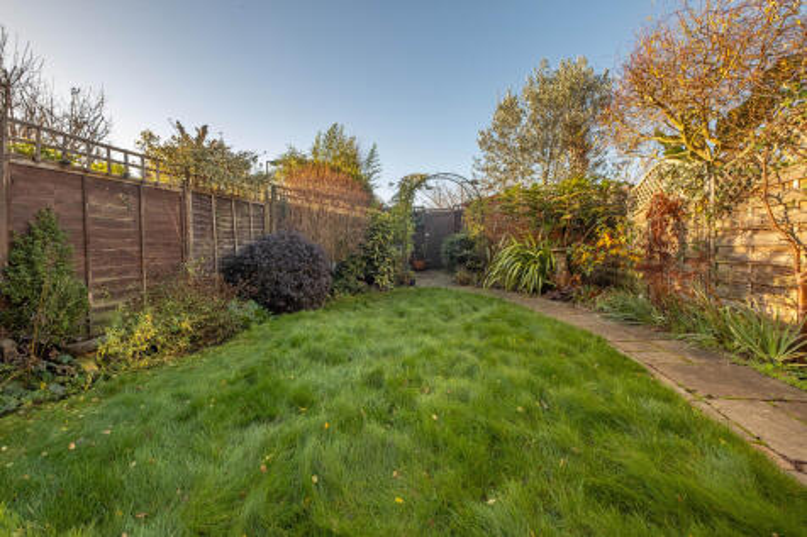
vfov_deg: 77.3
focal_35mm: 15
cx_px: 404
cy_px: 268
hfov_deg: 100.4
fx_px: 336
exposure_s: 1/125
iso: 400
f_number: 8
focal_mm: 10
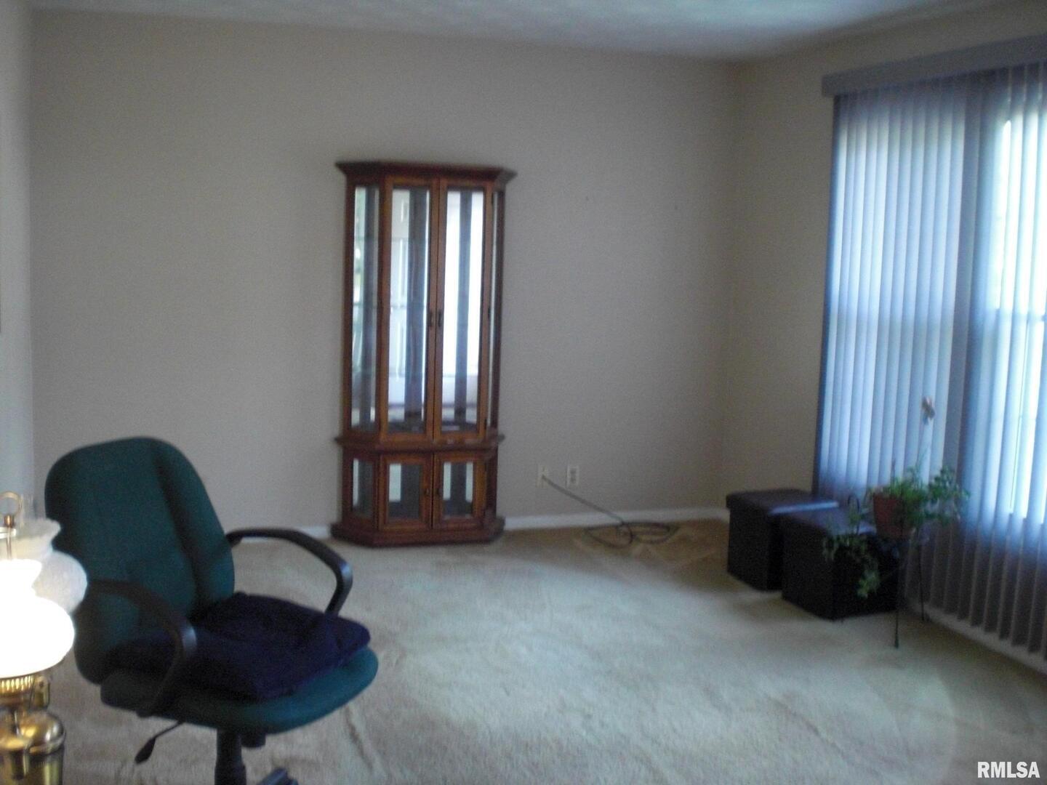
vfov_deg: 37.7
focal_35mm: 38
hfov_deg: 49.0
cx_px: 524
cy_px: 392
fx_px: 1149
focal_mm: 6.3
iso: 400
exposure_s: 1/80
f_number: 3.1
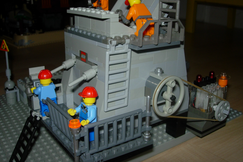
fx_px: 270
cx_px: 121
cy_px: 77
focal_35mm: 40
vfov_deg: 33.4
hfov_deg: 48.5
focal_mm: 7.8
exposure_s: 1/64
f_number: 4.8
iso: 79
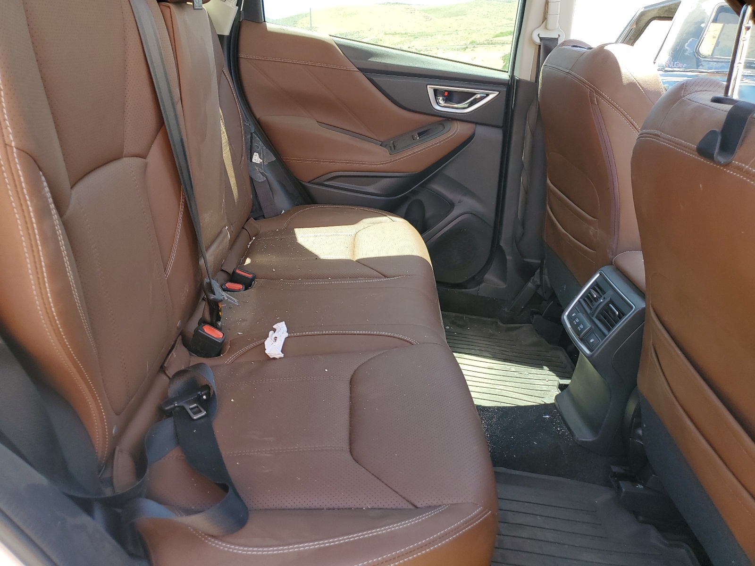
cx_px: 378
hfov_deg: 67.3
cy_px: 283
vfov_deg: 53.1
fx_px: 567
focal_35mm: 26
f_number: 1.5
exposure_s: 1/130
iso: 50
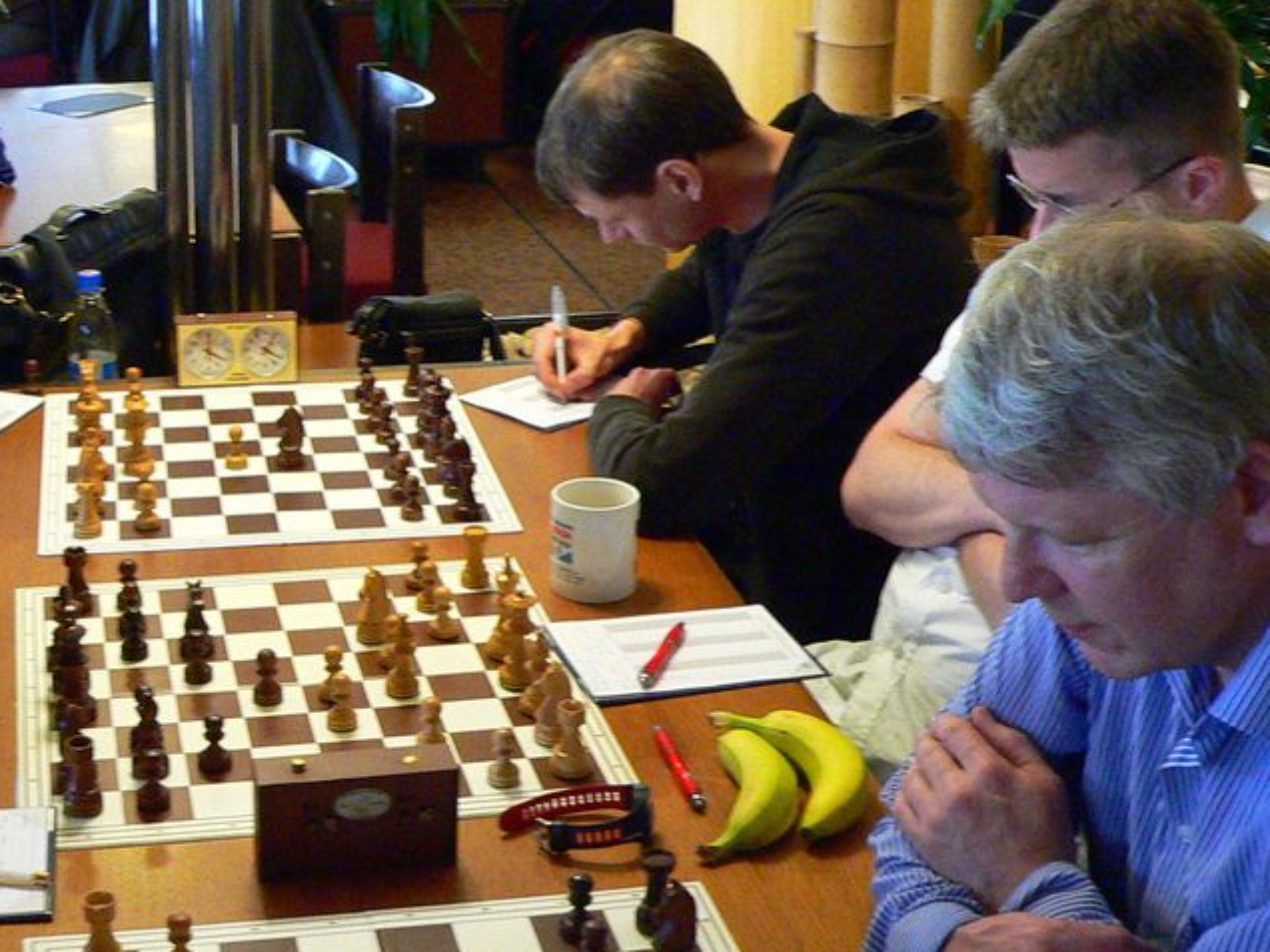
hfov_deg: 32.7
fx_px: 2128
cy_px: 232
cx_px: 343
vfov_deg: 24.9
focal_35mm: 58
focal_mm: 6
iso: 400
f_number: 2.8
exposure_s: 1/25
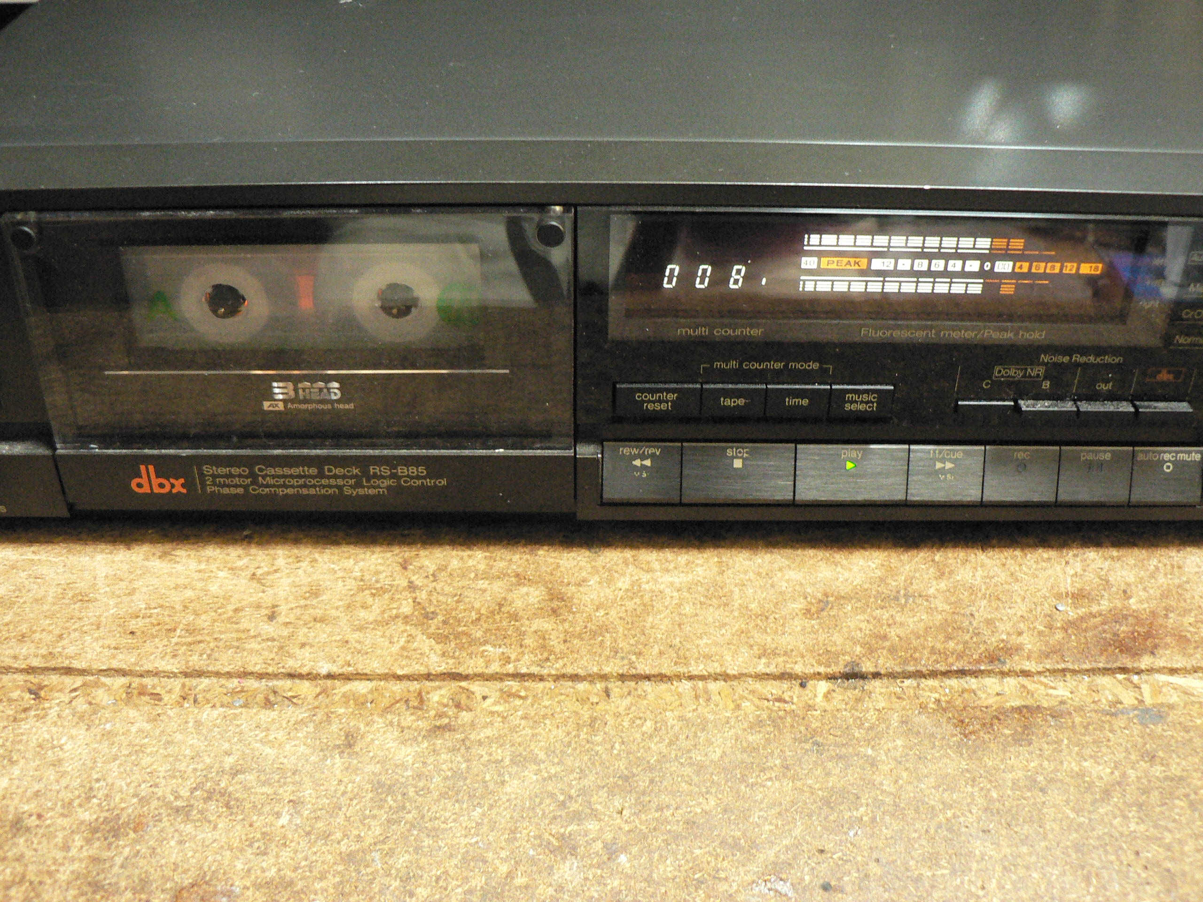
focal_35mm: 36
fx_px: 1251
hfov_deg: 51.4
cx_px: 602
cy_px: 451
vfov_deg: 39.7
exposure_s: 1/15
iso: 400
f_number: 2.8
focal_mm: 6
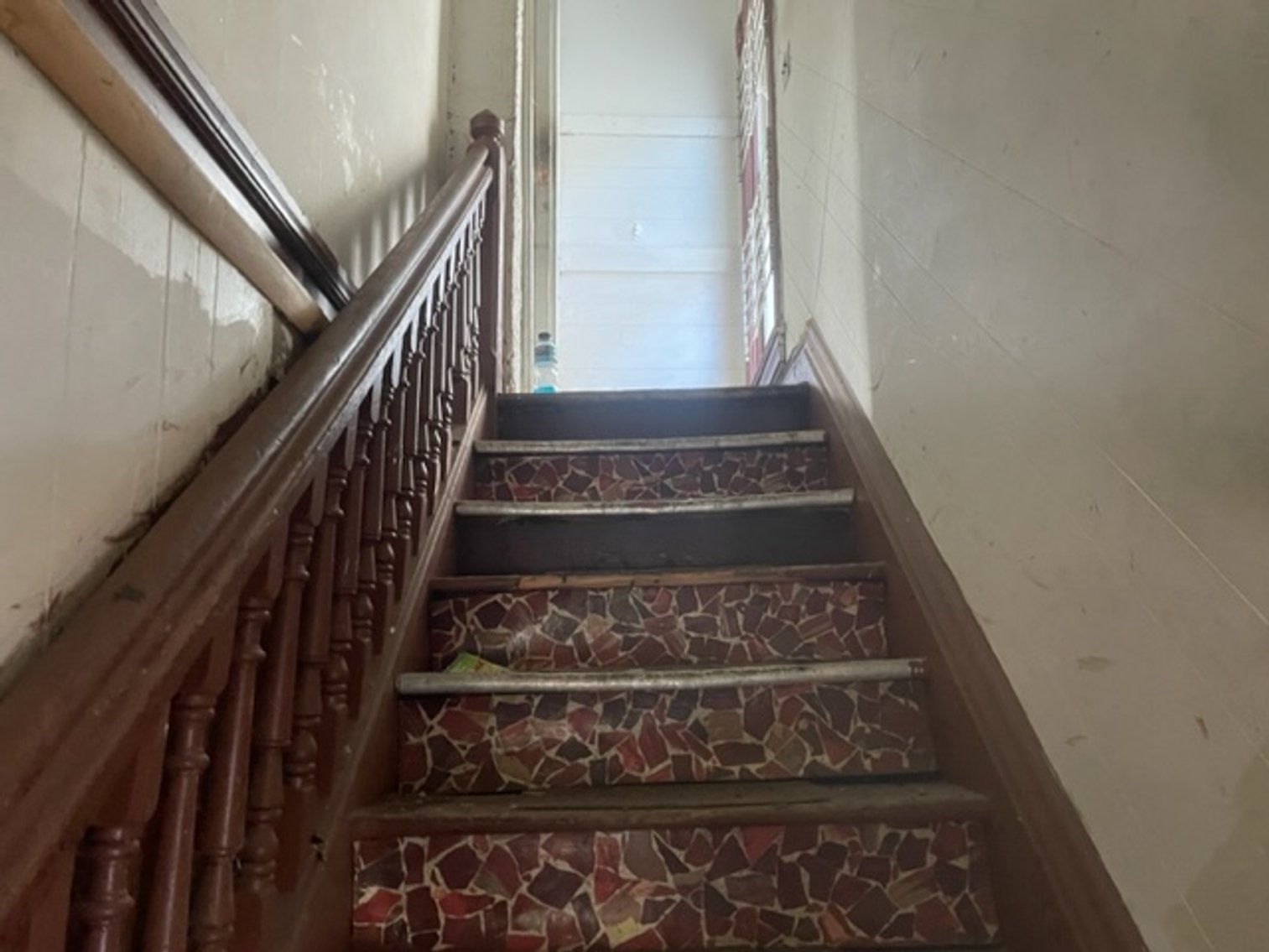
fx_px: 953
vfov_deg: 53.1
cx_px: 634
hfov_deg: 67.3
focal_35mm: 26
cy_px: 476
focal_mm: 4.2
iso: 640
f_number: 1.6
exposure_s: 1/39
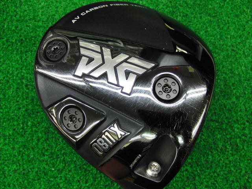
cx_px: 126
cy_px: 94
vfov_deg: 38.7
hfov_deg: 50.1
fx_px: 269
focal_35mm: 37
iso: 400
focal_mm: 6.42
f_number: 3.6
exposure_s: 1/50
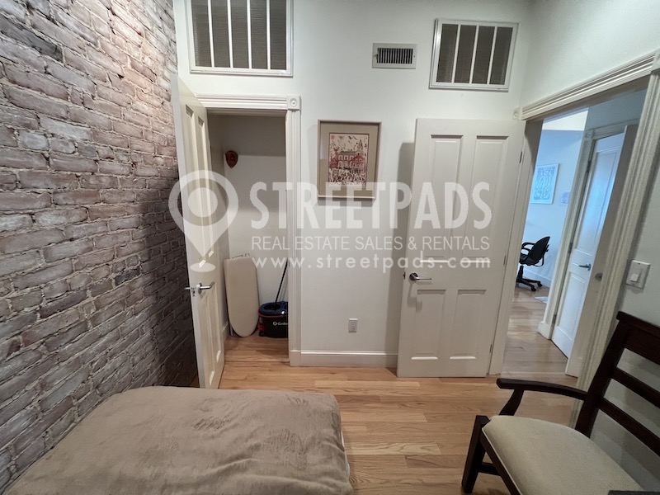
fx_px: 248
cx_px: 330
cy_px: 248
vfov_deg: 89.9
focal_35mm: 13
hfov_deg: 106.2
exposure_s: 1/60
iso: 320
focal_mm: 1.57
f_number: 1.8
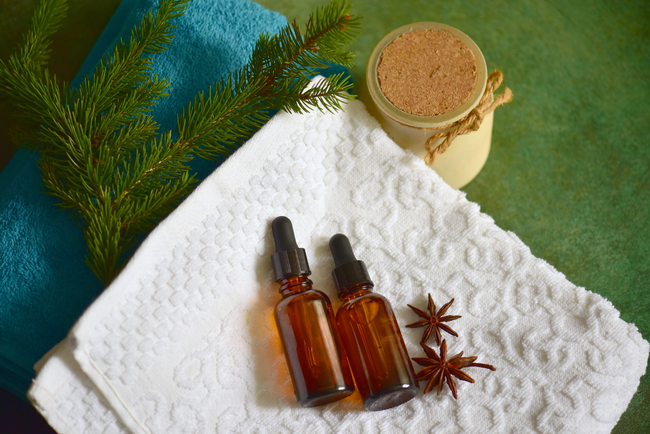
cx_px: 325
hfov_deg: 19.4
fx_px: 1896
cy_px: 217
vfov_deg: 13.1
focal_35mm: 105
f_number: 3.5
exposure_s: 1/250
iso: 450
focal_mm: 105
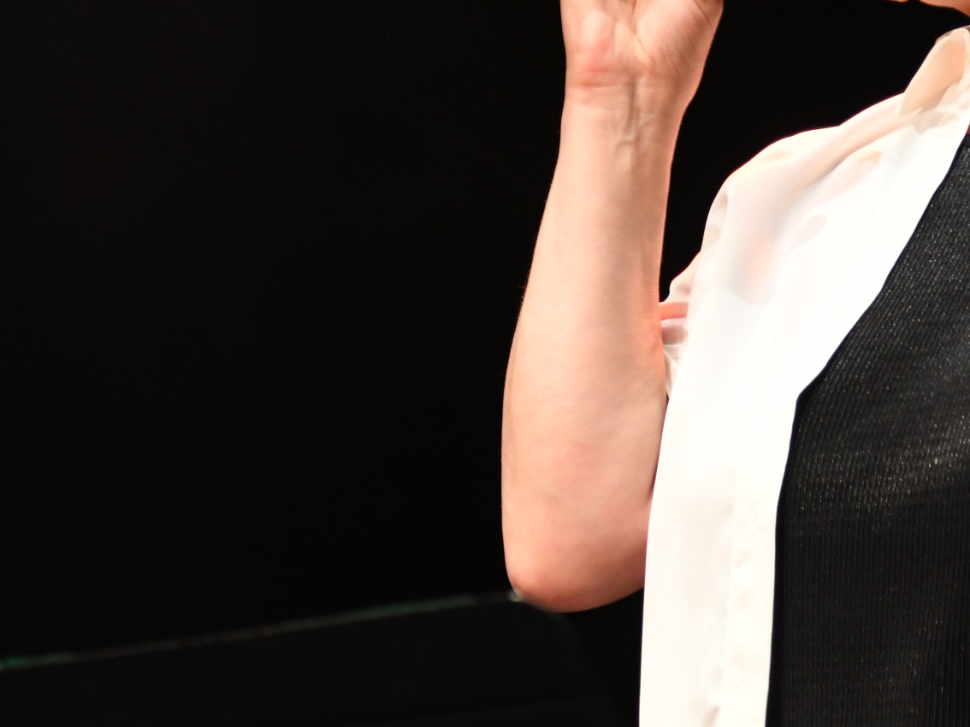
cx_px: 299
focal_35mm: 301
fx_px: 8433
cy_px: 391
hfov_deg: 6.6
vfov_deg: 4.9
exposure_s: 1/100
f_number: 4
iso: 1800
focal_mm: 86
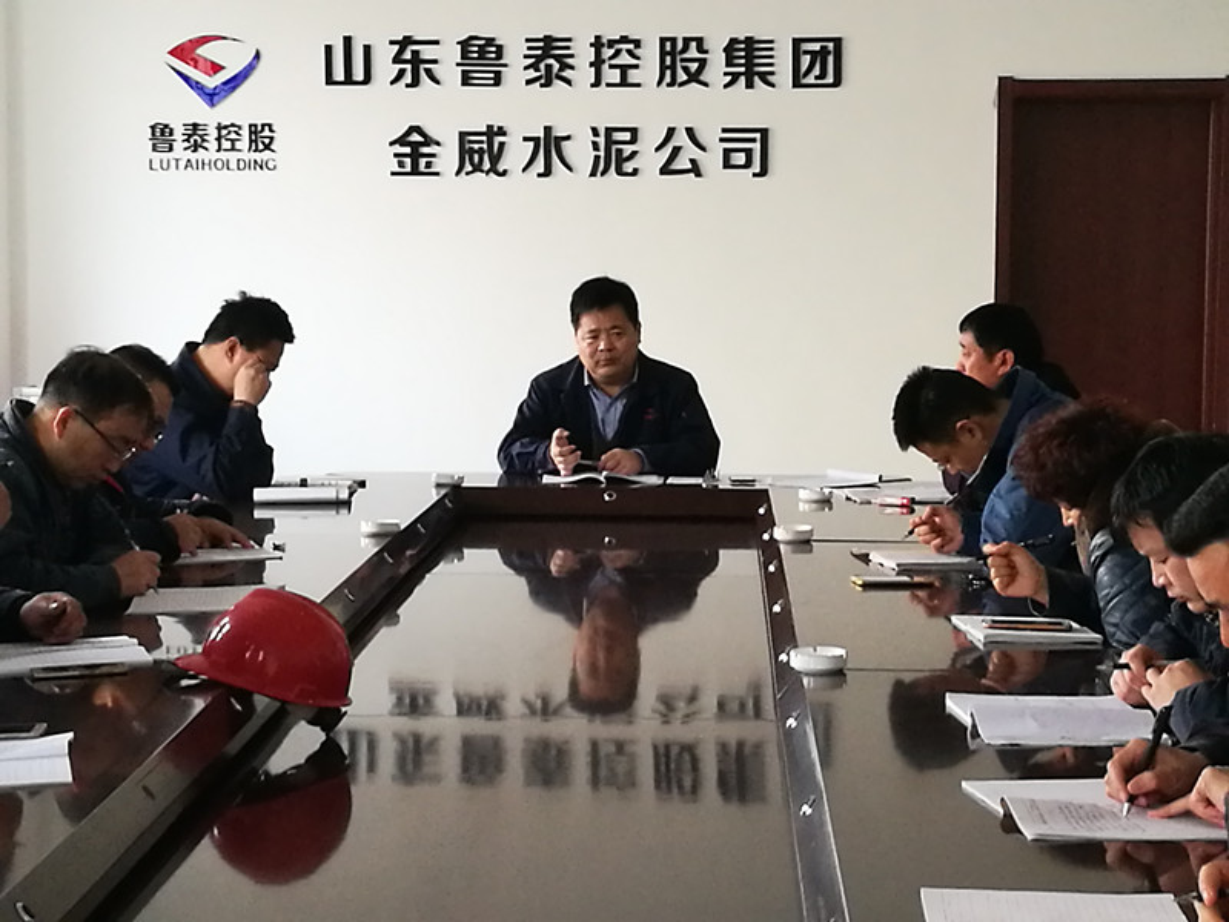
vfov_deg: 17.8
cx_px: 614
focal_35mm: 83
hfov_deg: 23.6
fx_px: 2947
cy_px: 461
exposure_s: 1/33.3
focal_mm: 4.5
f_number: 2.2
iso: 200
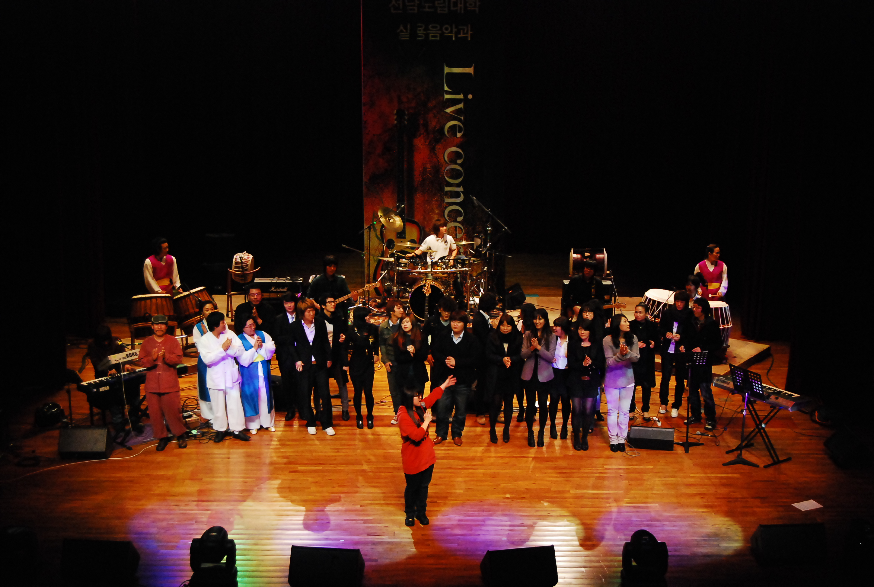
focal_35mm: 57
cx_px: 437
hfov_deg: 35.0
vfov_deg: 23.9
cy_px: 294
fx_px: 1387
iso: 1600
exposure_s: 1/125
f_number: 5.6
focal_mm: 38
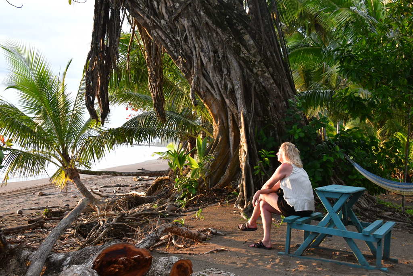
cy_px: 138
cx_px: 206
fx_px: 654
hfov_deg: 35.0
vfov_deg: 23.8
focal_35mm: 57
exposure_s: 1/60
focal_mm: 38
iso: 1800
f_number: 8
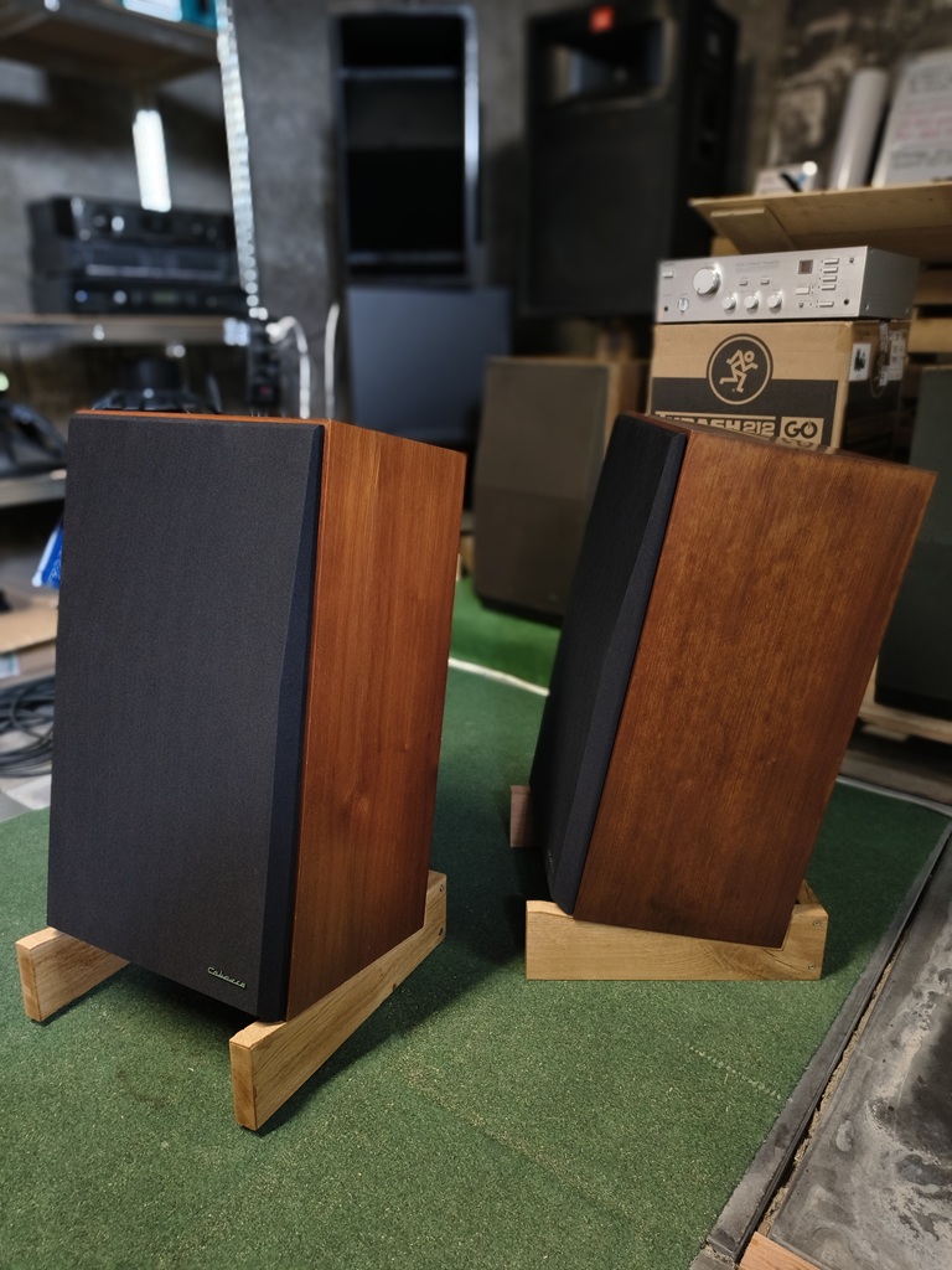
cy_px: 635
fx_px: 880
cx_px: 476
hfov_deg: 56.8
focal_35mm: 24
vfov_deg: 71.6
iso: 1463
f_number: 1.8
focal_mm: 5.56
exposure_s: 1/33.3
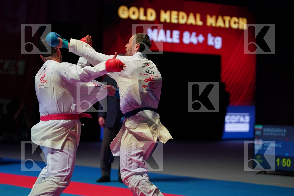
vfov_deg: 11.7
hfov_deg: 17.5
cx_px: 148
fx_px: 955
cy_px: 97
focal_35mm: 117
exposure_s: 1/1000
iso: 1600
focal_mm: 116
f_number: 2.8
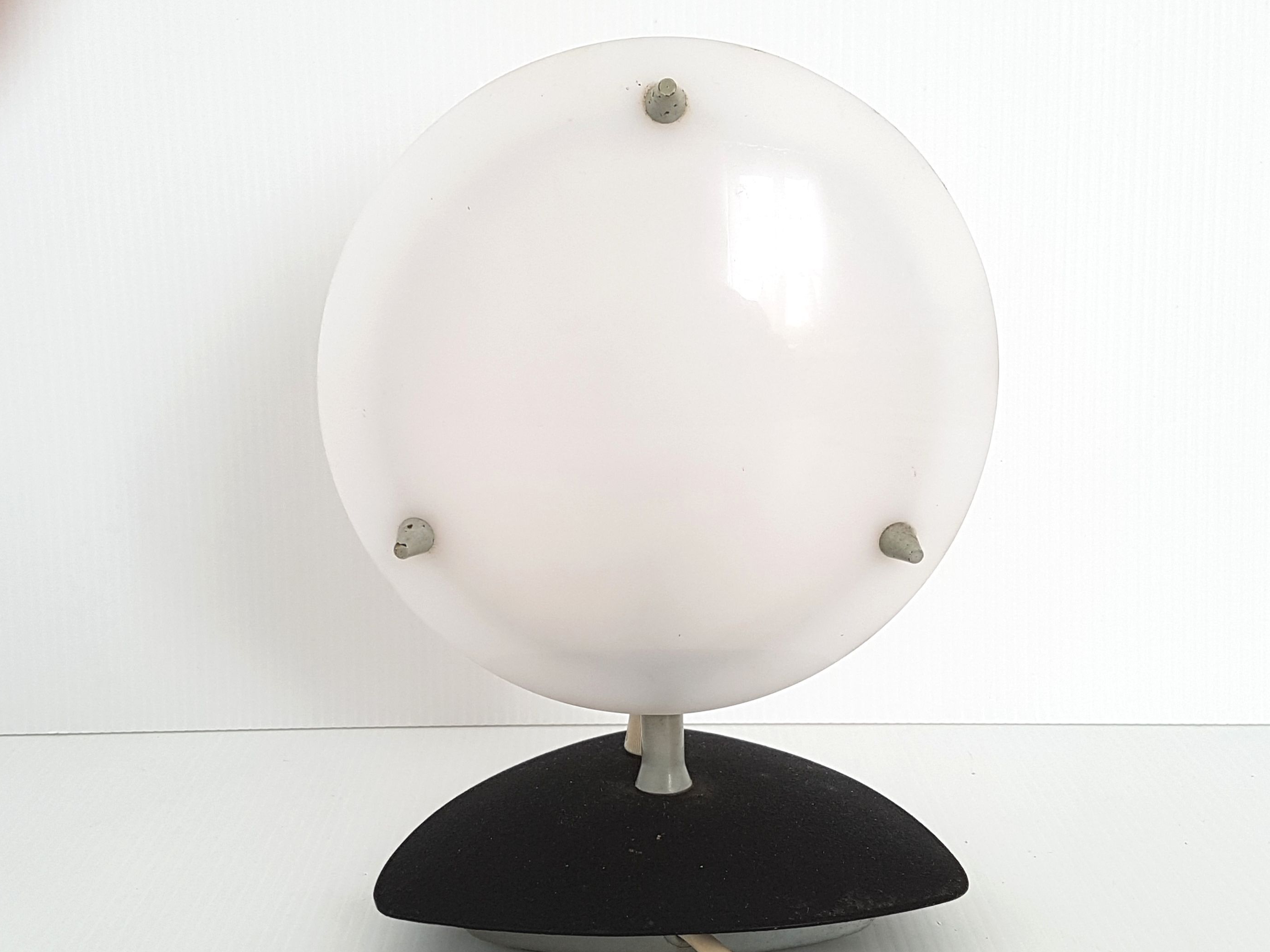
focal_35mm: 27
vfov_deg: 51.4
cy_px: 485
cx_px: 632
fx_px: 991
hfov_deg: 65.3
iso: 50
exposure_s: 1/101
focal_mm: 4.2
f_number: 1.7
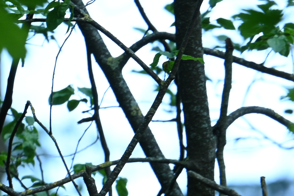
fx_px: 14892
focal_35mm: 1825
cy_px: 266
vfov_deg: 0.8
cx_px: 307
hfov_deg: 1.1
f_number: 6.7
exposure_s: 1/100
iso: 640
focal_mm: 500
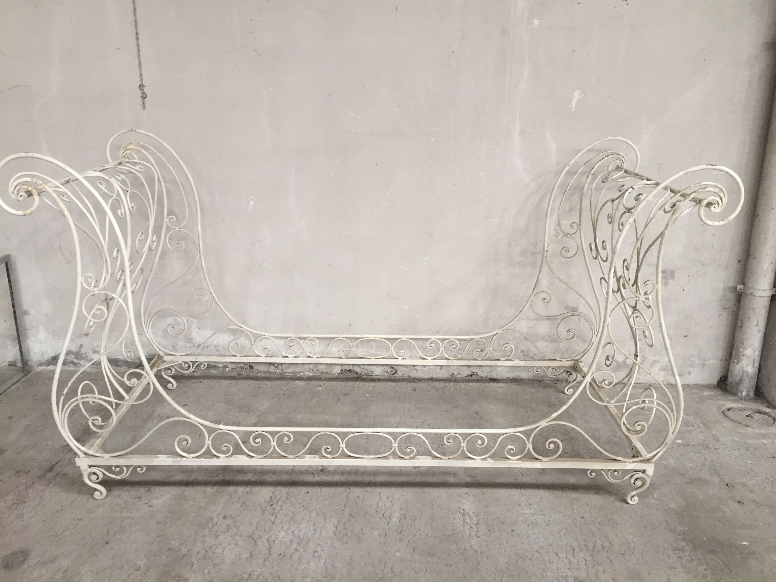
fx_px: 650
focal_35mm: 29
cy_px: 291
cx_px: 388
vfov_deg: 48.2
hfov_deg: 61.7
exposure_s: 1/33
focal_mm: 4.15
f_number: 2.2
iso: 100
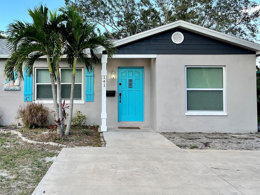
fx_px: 263
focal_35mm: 35
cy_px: 78
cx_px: 92
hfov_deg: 51.9
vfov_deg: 40.5
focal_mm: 5.1
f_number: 1.6
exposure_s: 1/508
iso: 50
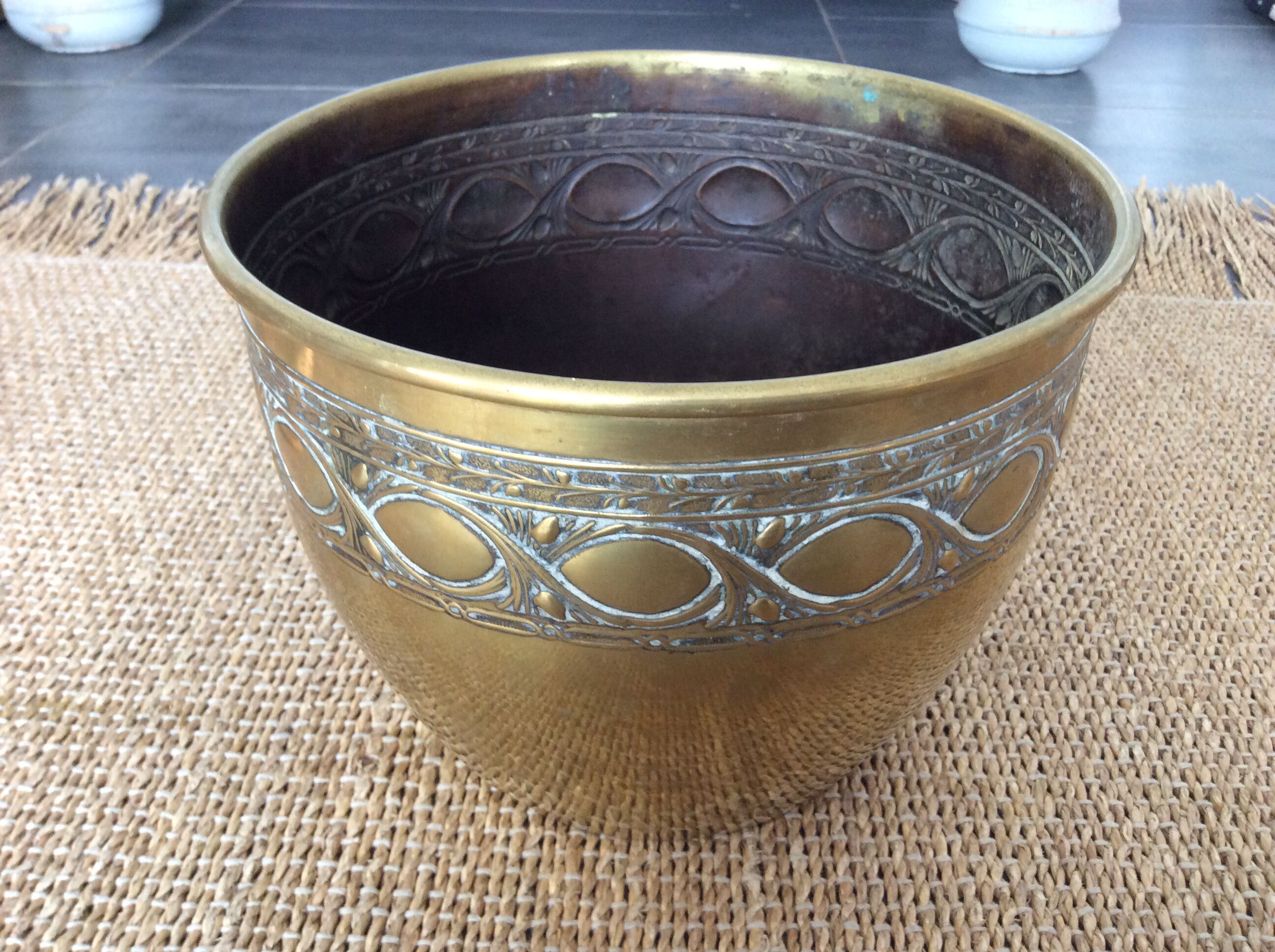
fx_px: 1177
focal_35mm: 32
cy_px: 476
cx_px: 638
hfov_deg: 56.9
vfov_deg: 44.1
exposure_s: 1/25
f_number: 2.4
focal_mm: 3.3
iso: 100
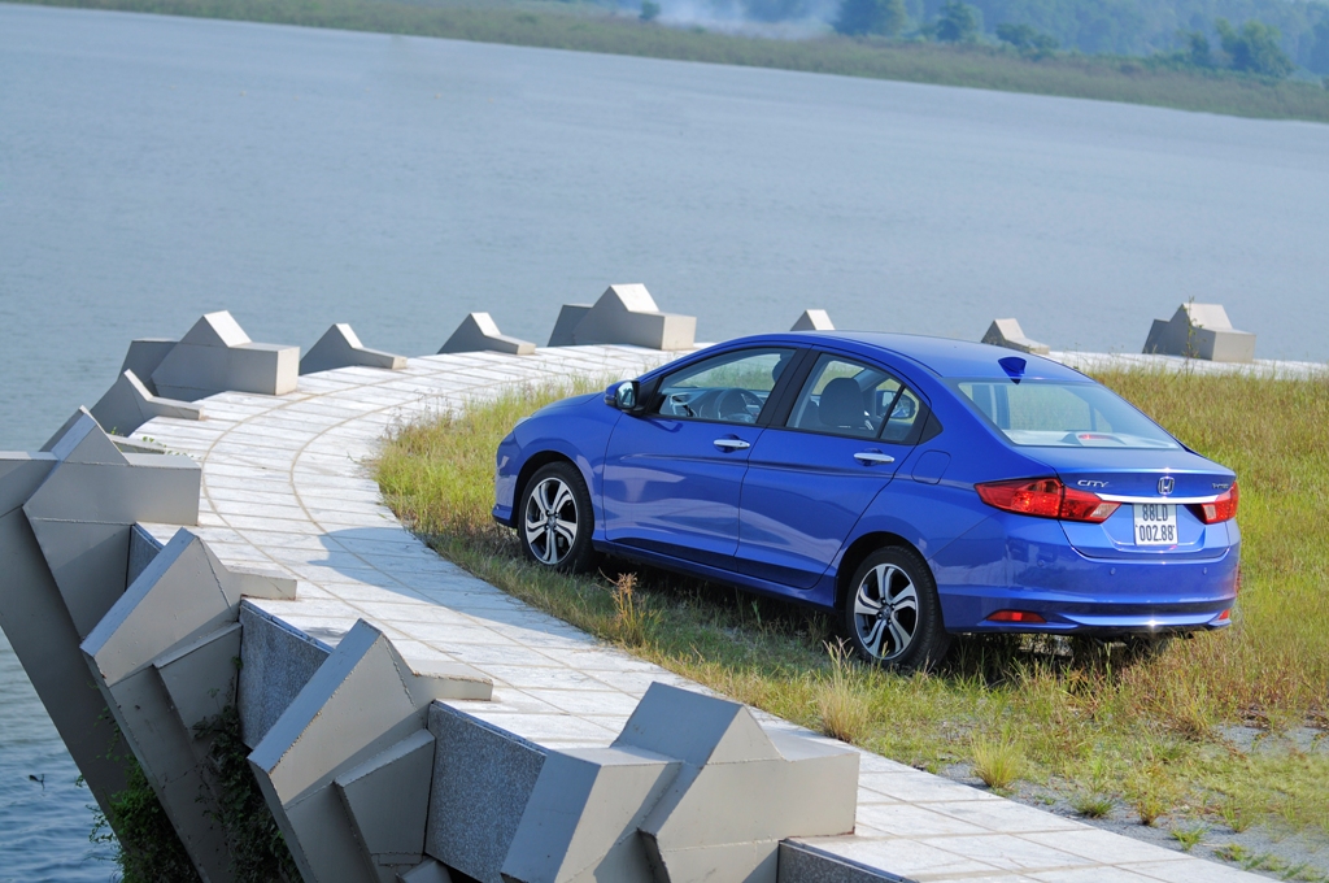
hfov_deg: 19.5
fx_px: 3871
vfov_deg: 13.0
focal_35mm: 105
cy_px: 442
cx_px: 664
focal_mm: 70
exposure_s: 1/1250
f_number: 2.8
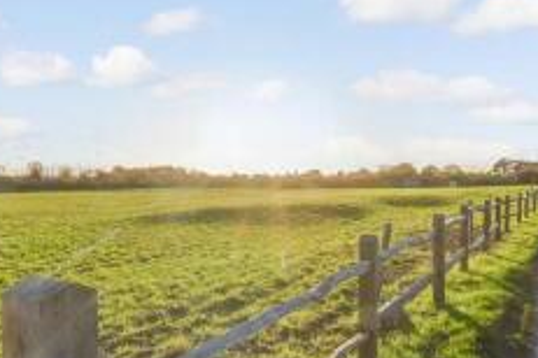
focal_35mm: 33
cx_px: 259
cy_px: 196
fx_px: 493
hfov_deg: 57.2
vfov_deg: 39.9
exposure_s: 1/1000
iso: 500
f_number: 11
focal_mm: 11
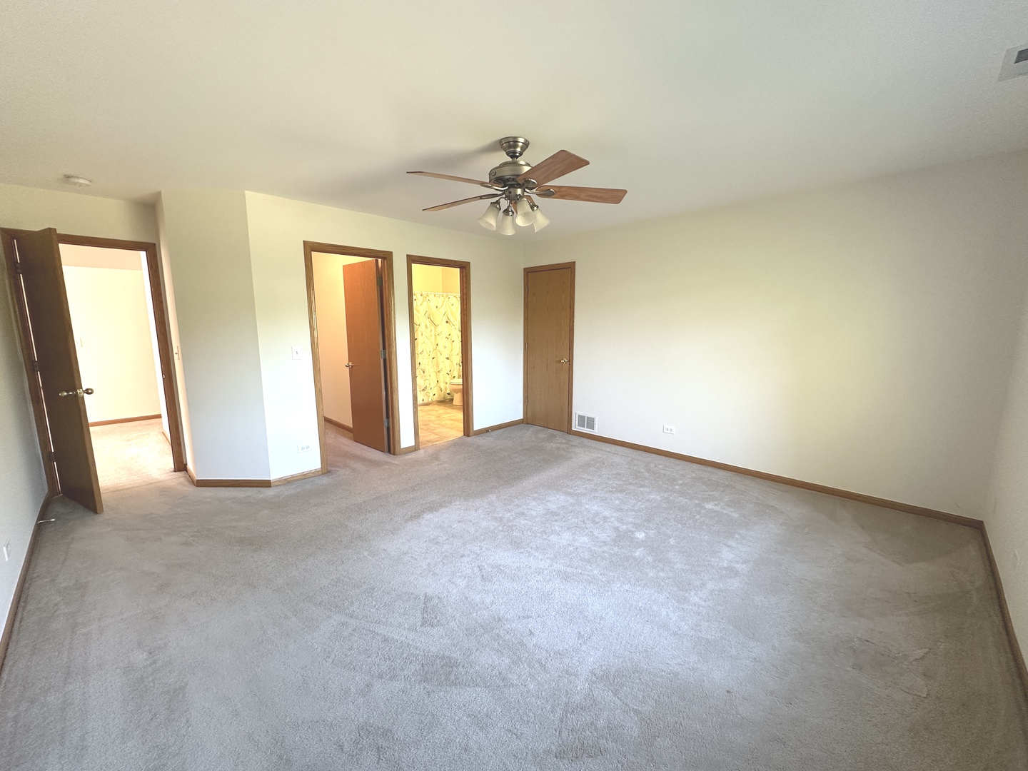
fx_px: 416
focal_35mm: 14
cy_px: 386
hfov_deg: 102.1
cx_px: 514
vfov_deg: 85.7
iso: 200
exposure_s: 1/60
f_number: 2.2
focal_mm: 2.22
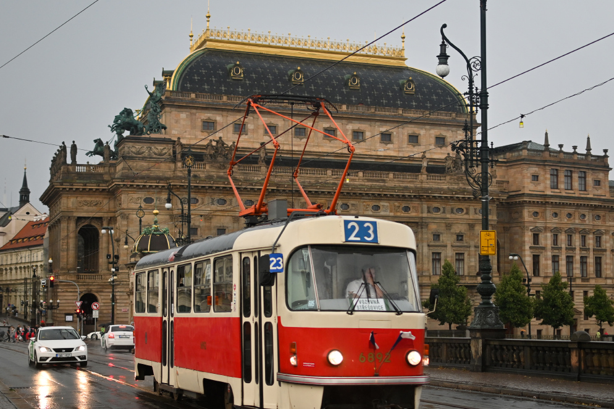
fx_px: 1171
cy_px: 208
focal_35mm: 69
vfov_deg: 19.8
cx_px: 274
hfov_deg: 29.4
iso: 160
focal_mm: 35
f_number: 2.5
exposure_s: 1/400
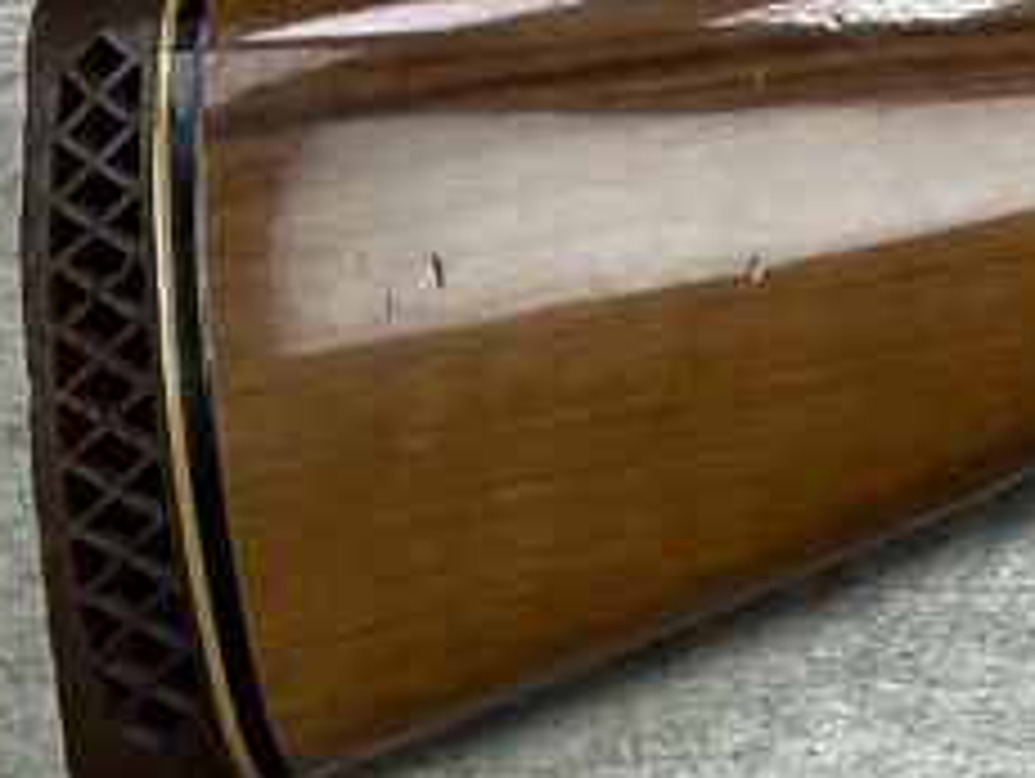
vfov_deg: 11.3
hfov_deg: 12.8
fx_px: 3861
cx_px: 2246
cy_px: -108
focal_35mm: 129
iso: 16
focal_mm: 3
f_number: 1.8
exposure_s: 1/182
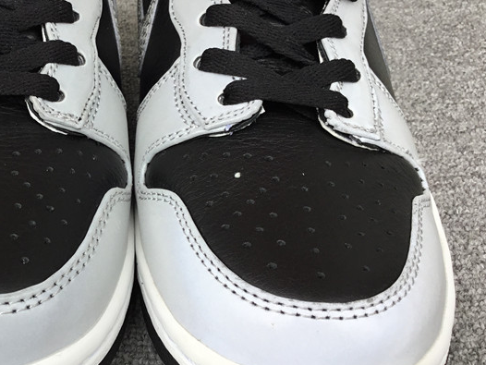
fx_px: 744
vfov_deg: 27.5
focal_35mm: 53
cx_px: 103
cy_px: 163
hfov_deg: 35.1
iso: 25
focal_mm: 3.3
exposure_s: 1/181
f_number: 2.4
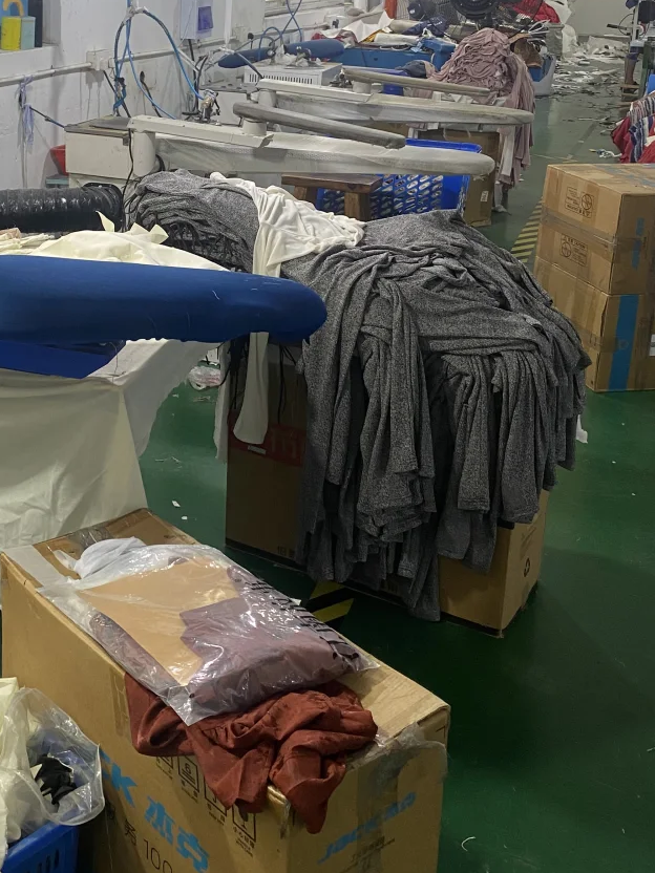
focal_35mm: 45
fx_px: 1135
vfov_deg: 41.4
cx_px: 147
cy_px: 271
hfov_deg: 31.5
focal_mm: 4.25
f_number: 1.8
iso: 80
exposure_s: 1/50
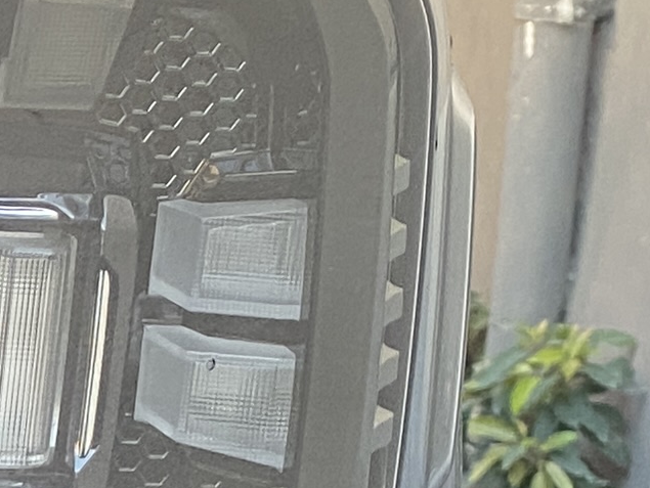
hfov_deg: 10.7
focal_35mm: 165
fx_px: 3100
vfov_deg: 8.8
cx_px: -741
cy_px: 658
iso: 125
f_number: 1.8
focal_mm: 4.25
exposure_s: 1/86
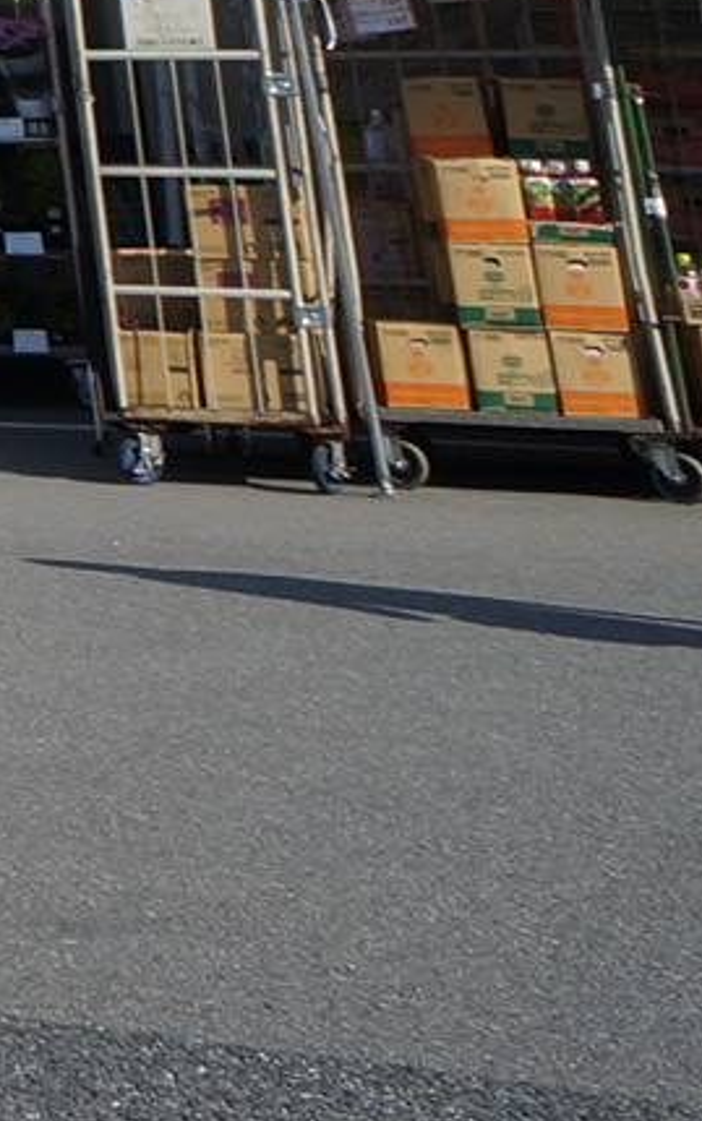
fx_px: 4252
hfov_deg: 7.6
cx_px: -1782
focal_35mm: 139
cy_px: -800
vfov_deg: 13.7
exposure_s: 1/125
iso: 100
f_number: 10
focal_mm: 16
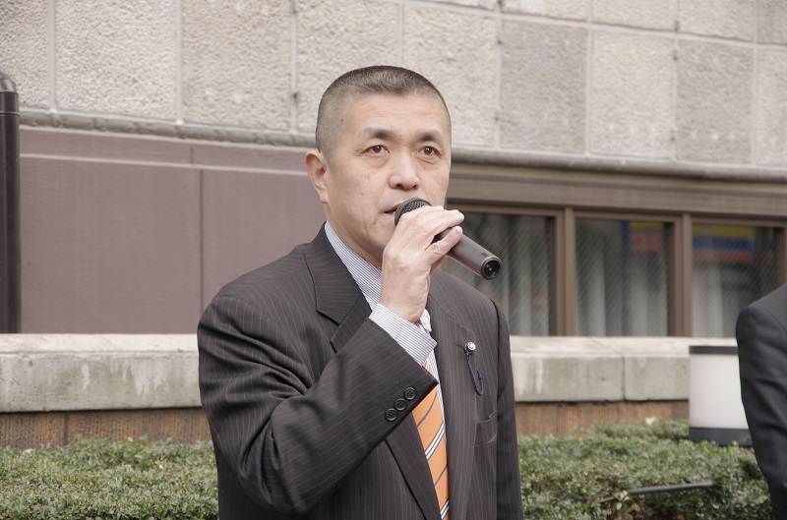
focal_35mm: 117
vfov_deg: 11.6
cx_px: 394
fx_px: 2551
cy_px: 260
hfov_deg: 17.5
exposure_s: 1/100
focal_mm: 78
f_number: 7.1
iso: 200
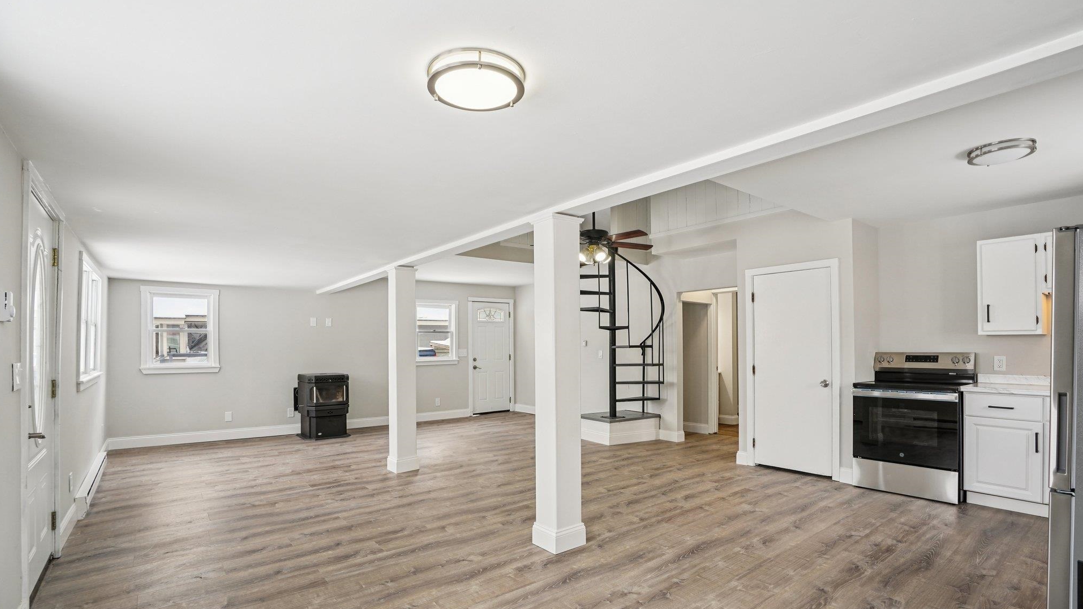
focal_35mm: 17
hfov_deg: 95.9
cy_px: 334
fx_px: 488
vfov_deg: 63.8
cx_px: 544
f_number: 6.3
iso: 160
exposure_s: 1/30
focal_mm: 16
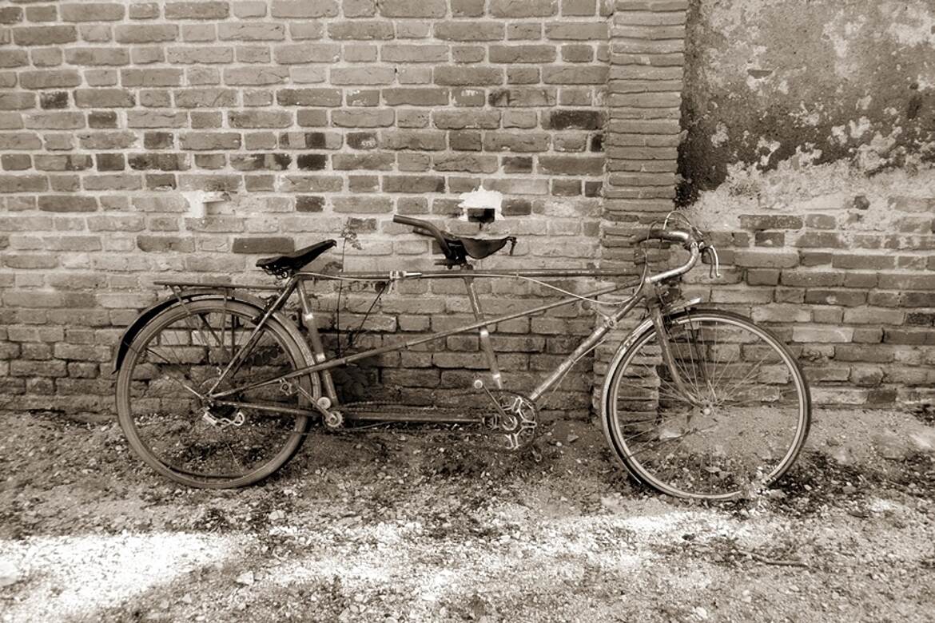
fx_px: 779
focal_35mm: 30
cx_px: 468
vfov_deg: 43.6
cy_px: 312
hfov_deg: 61.9
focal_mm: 20
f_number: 5
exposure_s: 1/100
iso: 400
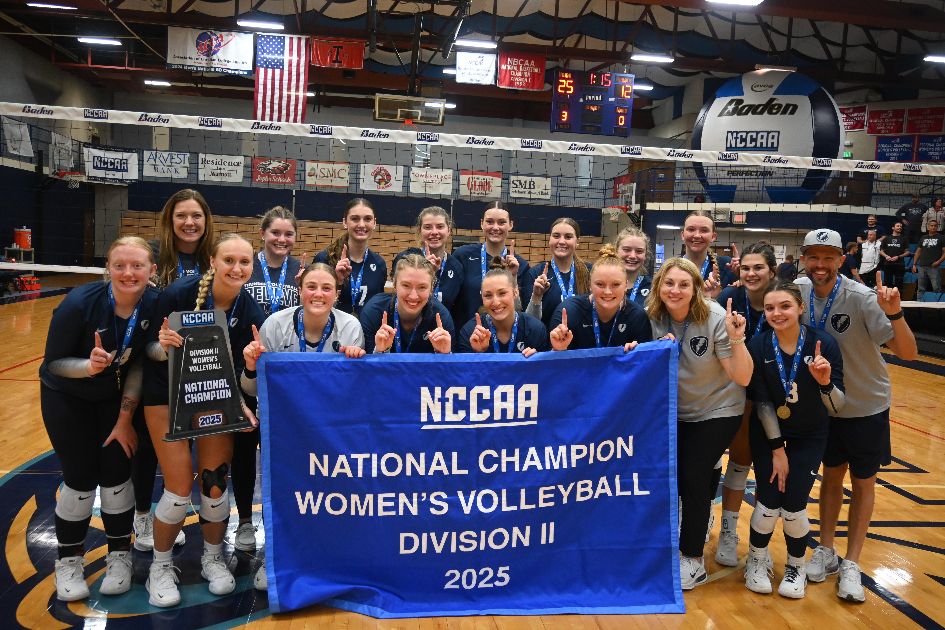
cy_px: 315
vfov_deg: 43.6
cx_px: 472
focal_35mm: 30
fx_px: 787
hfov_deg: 61.9
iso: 1800
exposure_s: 1/125
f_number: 3.8
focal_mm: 20
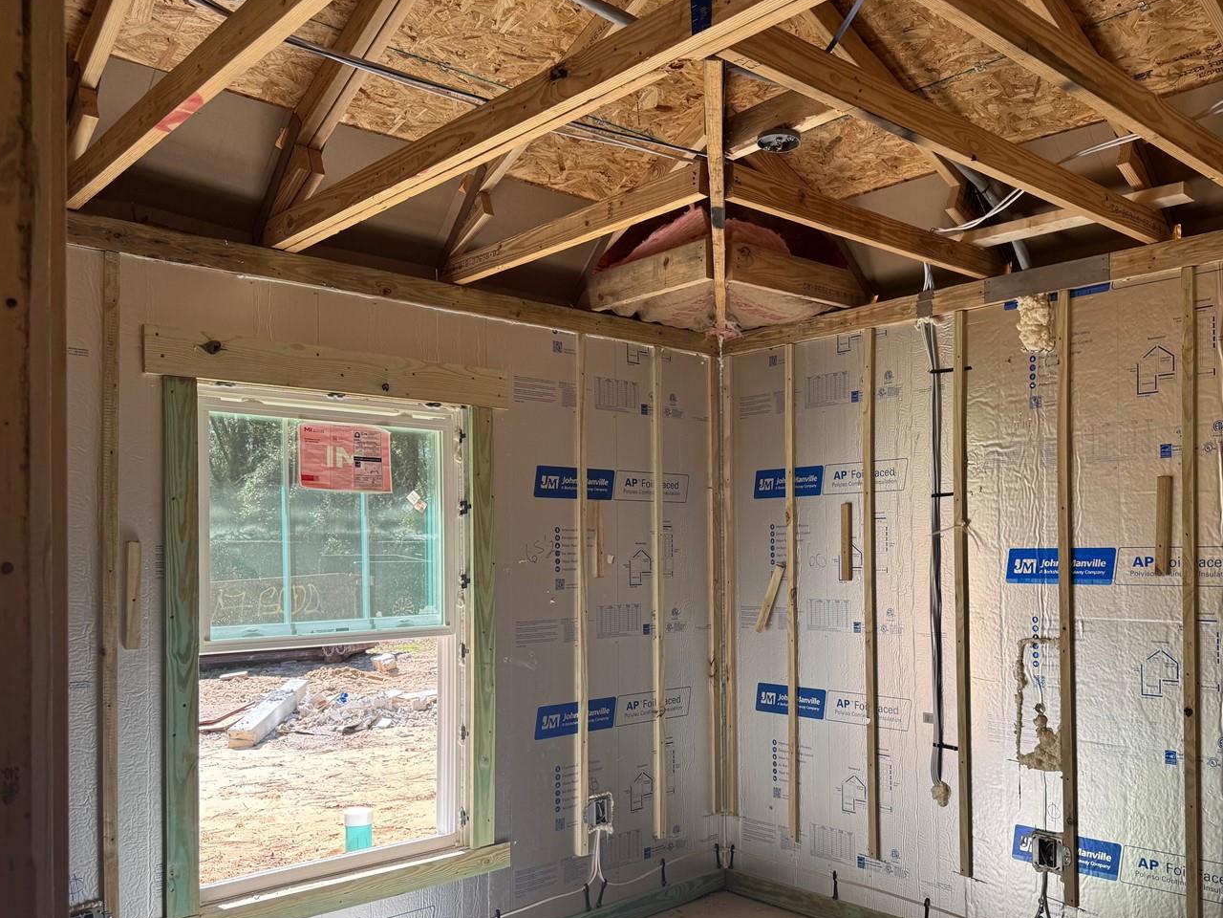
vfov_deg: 46.6
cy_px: 548
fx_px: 1060
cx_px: 734
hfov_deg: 59.5
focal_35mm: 30
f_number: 1.78
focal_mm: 6.76
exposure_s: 1/510
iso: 80
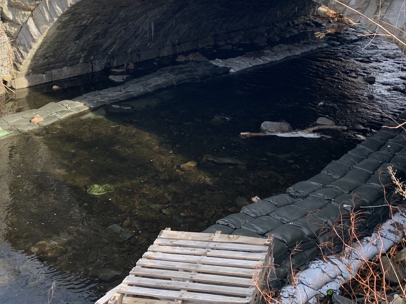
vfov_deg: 32.1
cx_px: 193
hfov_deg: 42.9
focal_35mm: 44
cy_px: 64
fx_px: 516
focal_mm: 4.25
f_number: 1.8
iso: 25
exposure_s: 1/594
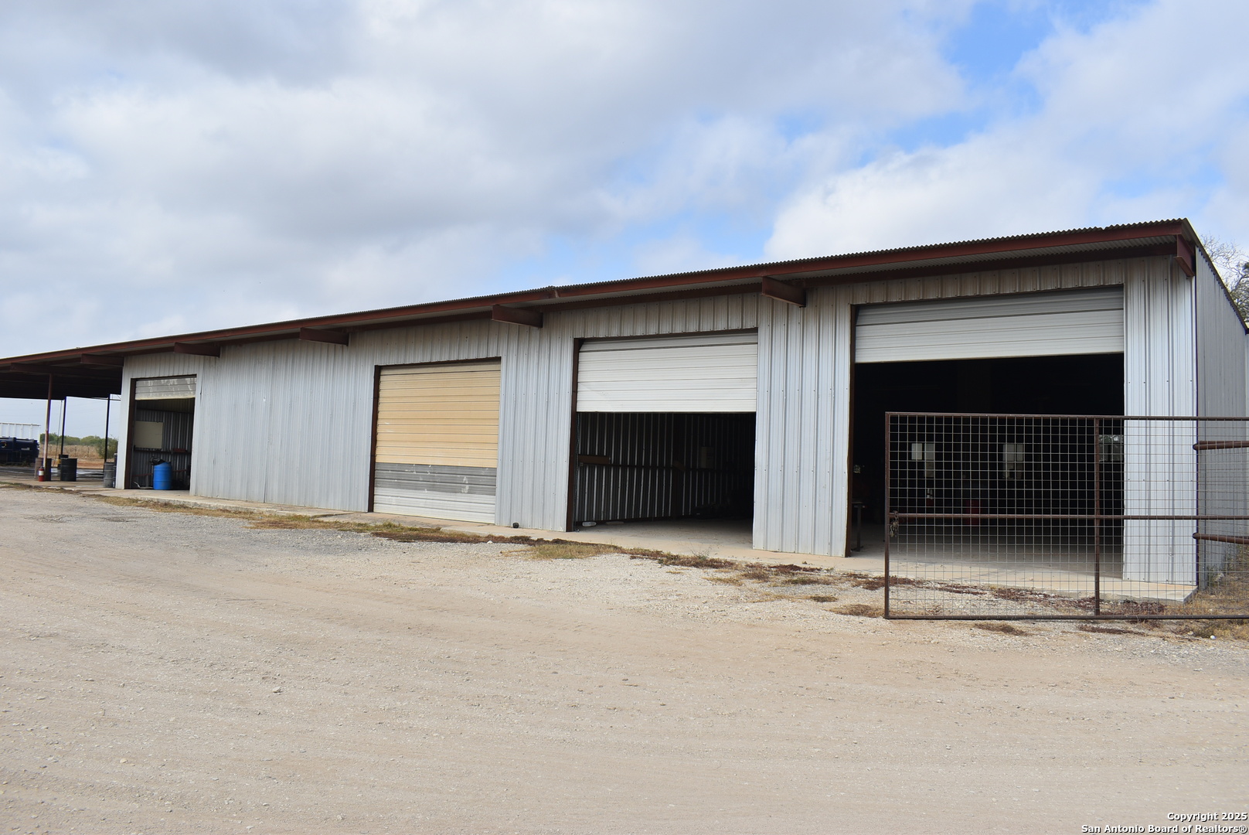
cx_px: 624
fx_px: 937
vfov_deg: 48.0
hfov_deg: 67.3
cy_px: 418
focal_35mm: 27
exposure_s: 1/320
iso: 100
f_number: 9
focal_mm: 18
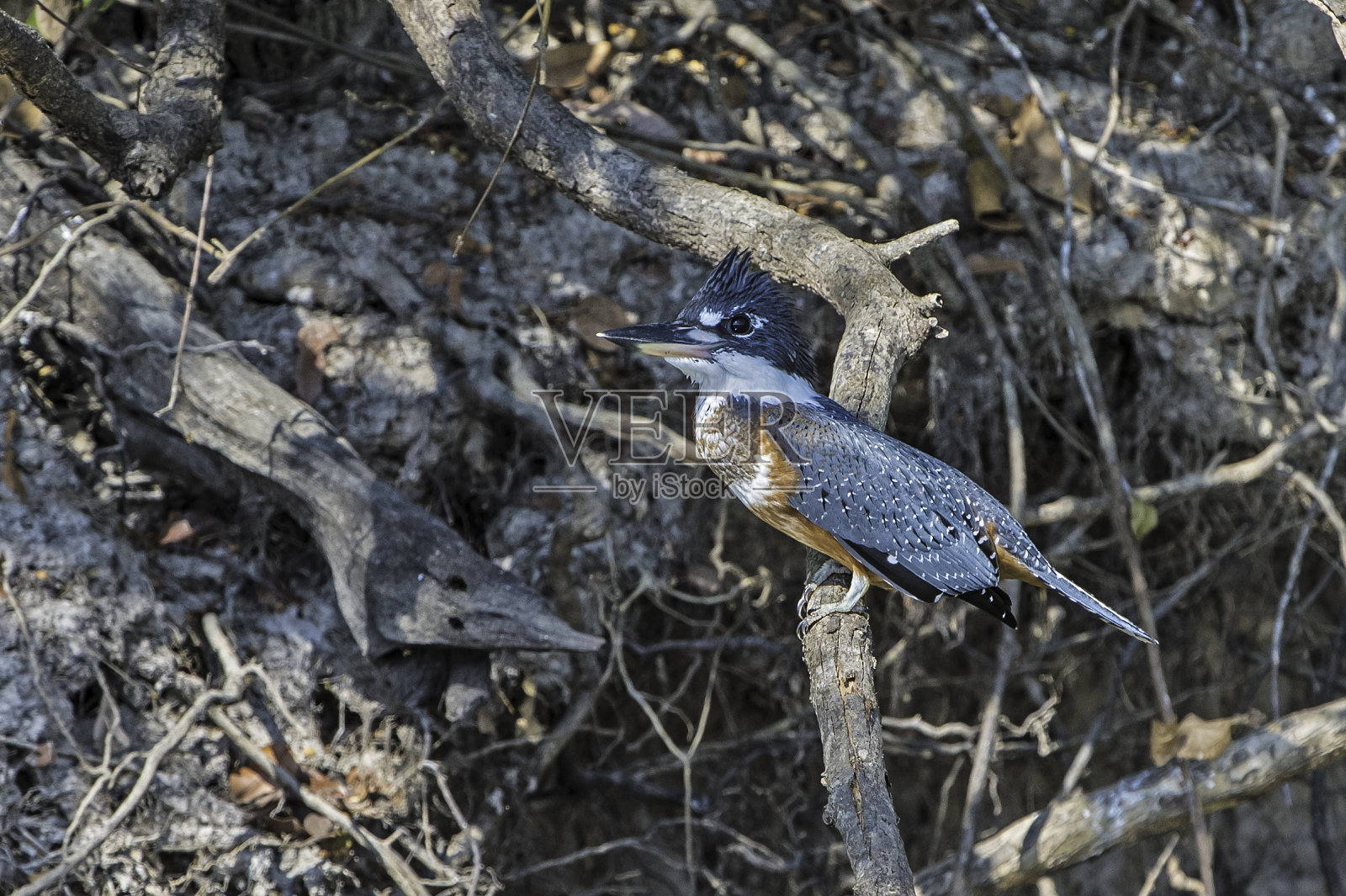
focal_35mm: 400
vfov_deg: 3.4
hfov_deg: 5.2
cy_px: 448
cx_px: 673
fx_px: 14947
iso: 800
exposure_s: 1/800
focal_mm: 400
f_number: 7.1
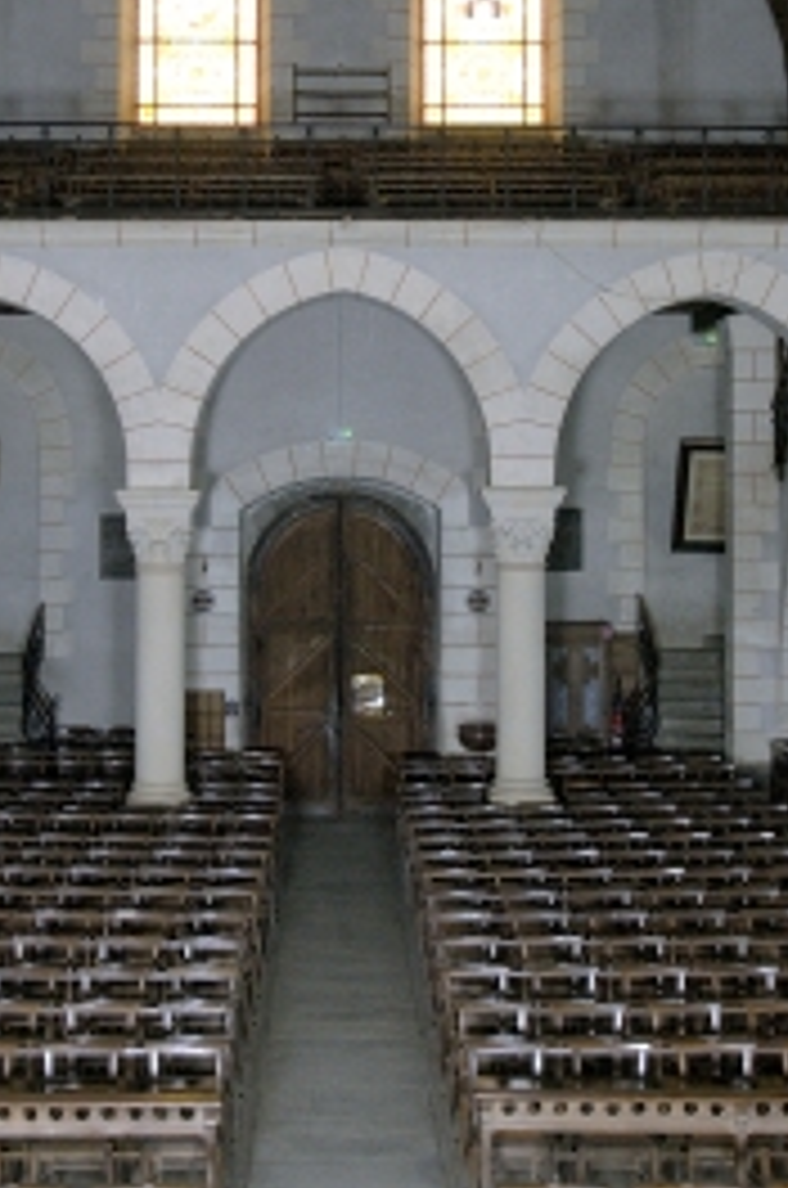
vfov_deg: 31.4
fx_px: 2109
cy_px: 454
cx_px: 369
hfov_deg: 21.2
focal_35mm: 64
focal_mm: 22
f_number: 5.6
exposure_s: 1/30
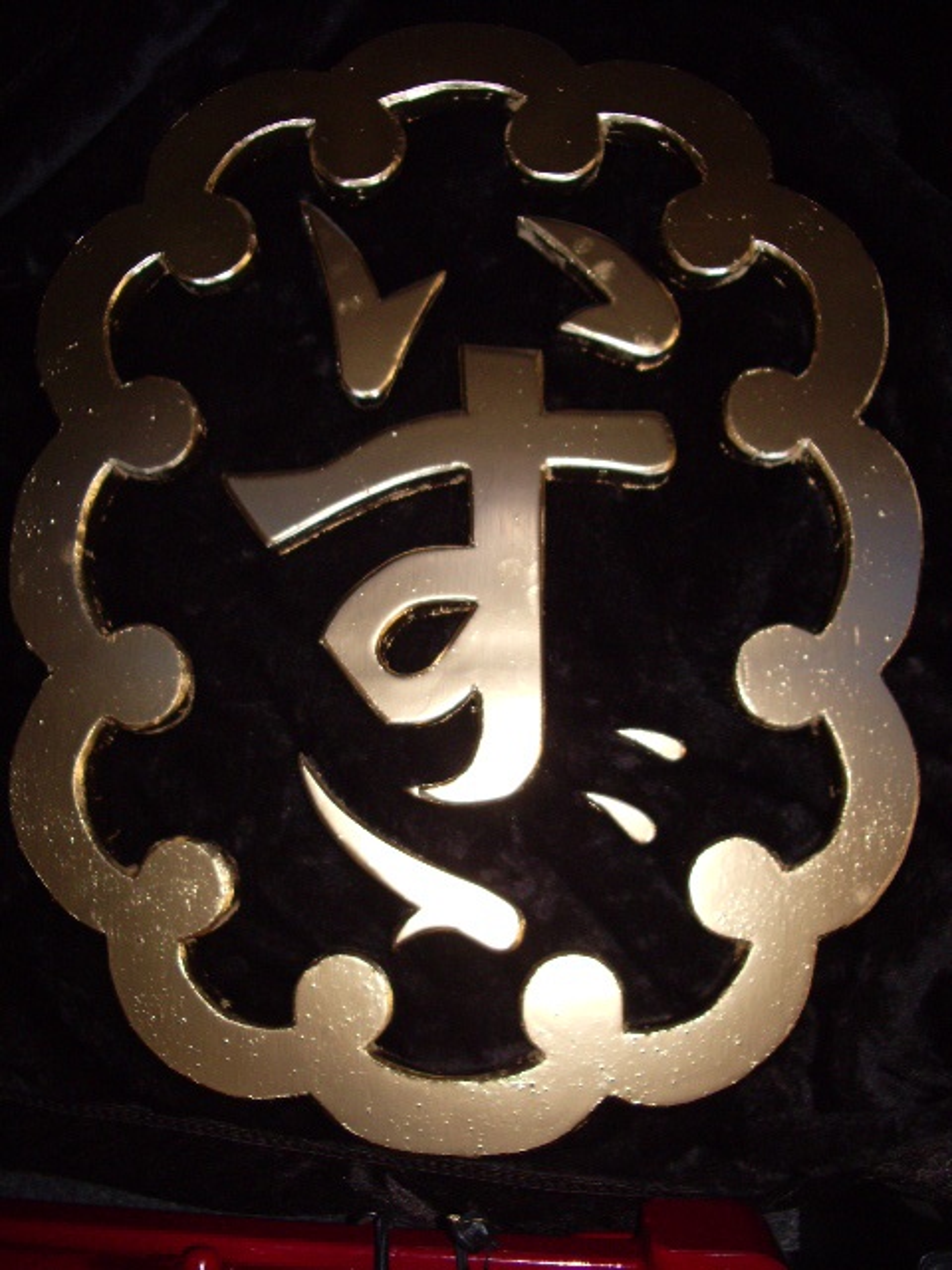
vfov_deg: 52.6
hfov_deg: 40.7
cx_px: 476
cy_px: 635
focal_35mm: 35
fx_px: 1283
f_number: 2.6
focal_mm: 5.8
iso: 160
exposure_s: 1/40
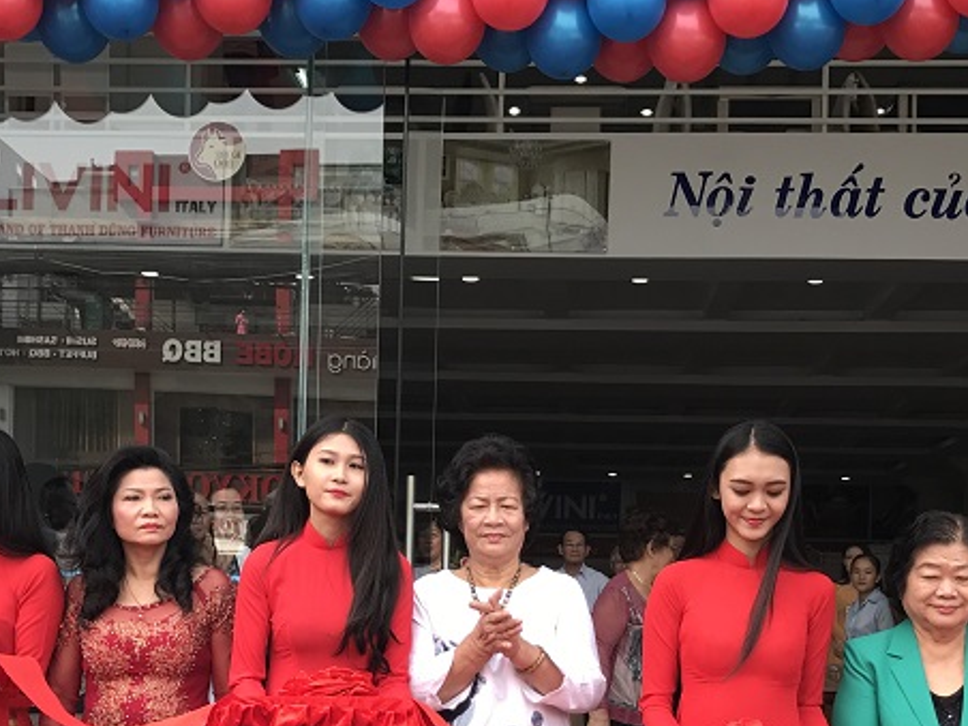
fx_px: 1734
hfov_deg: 31.2
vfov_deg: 23.2
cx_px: 437
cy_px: 610
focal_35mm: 62
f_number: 1.8
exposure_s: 1/253
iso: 20
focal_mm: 3.99
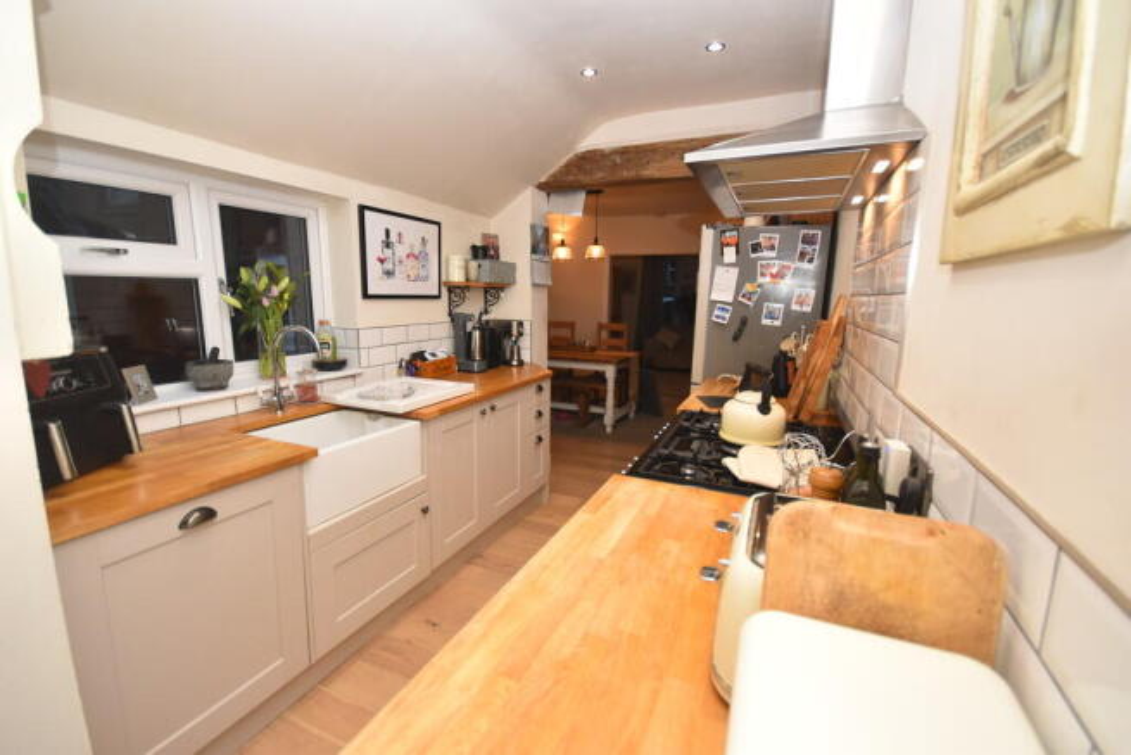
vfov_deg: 77.4
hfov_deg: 100.4
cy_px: 378
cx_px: 566
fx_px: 471
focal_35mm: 15
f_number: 4
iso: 900
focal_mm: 10
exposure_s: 1/125
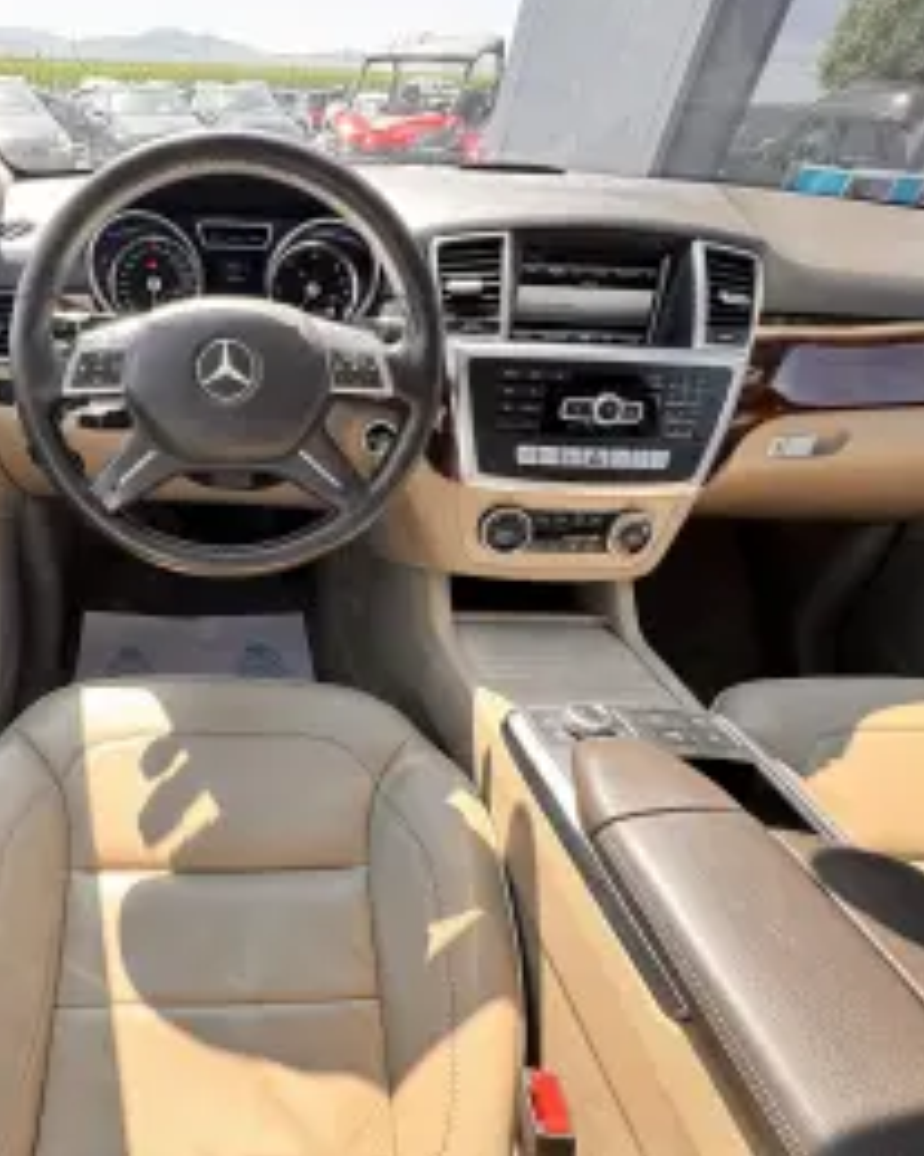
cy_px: 558
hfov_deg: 66.9
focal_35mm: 19
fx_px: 650
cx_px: 246
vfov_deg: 83.3
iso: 50
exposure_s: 1/99
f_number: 2.2
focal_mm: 2.22
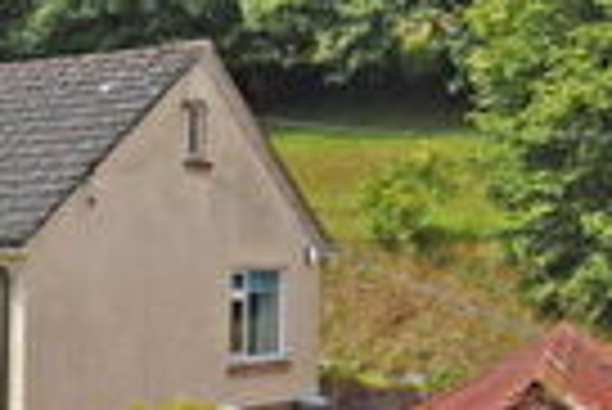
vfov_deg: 17.6
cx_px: -81
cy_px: 313
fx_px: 1310
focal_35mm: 77
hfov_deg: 24.3
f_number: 10
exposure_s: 1/200
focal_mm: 10
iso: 100
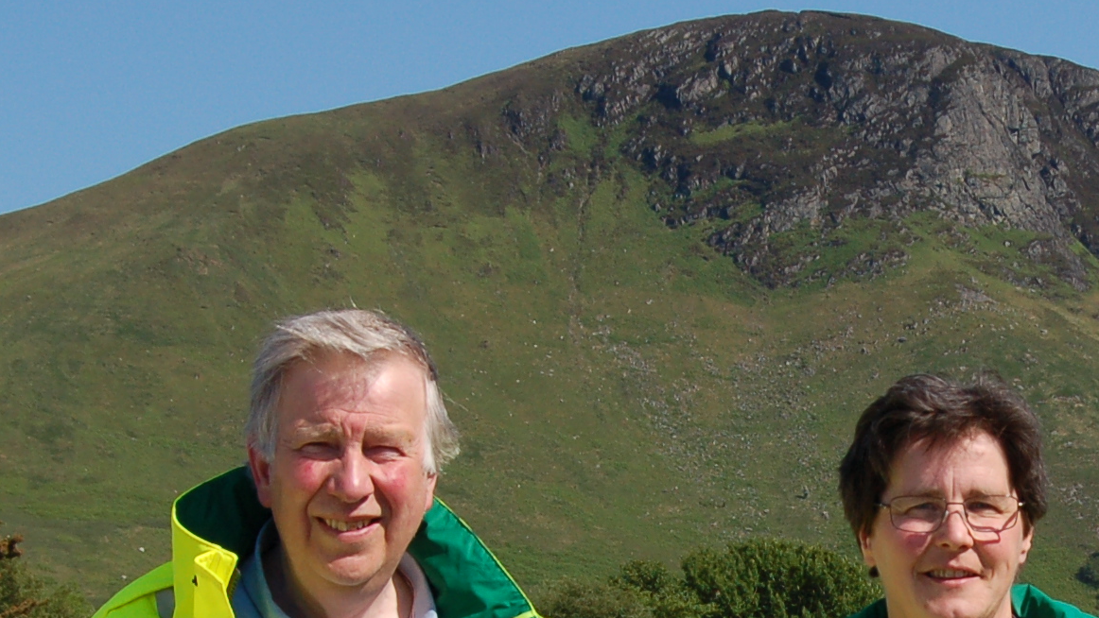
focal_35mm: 130
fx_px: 3789
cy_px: 653
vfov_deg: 9.3
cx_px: 955
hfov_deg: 16.3
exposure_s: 1/400
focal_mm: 32
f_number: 10
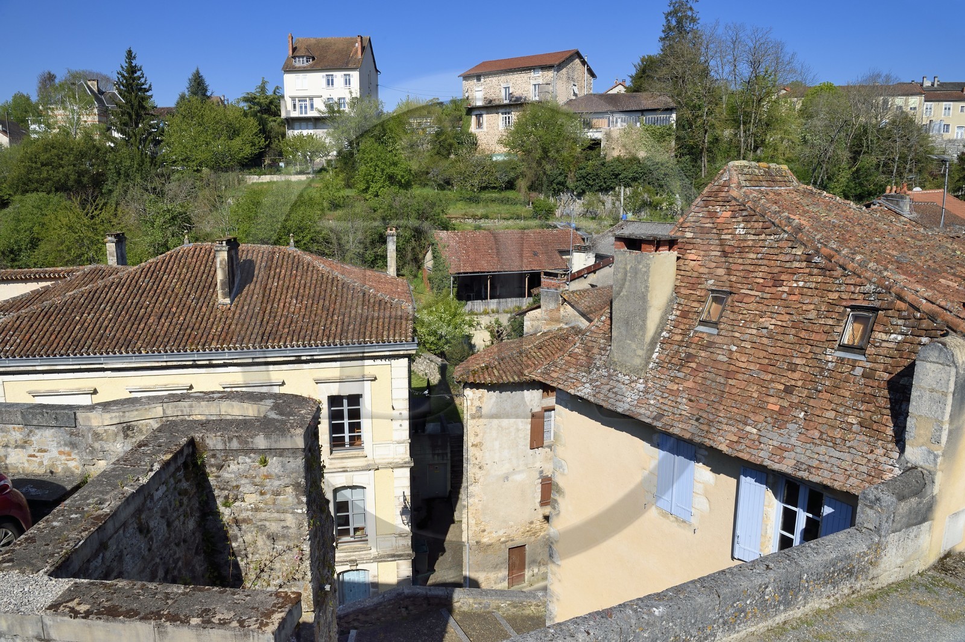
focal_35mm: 24
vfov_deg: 53.1
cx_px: 482
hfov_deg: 73.8
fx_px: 643
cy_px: 321
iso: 200
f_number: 16
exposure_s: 1/250
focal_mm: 24
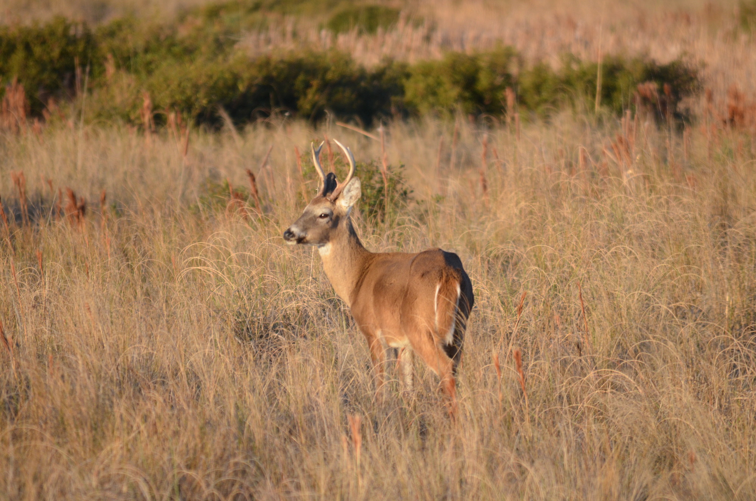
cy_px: 250
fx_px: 9430
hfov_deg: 4.6
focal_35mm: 450
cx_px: 378
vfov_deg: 3.0
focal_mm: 300
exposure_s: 1/1000
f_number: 5.6
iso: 640
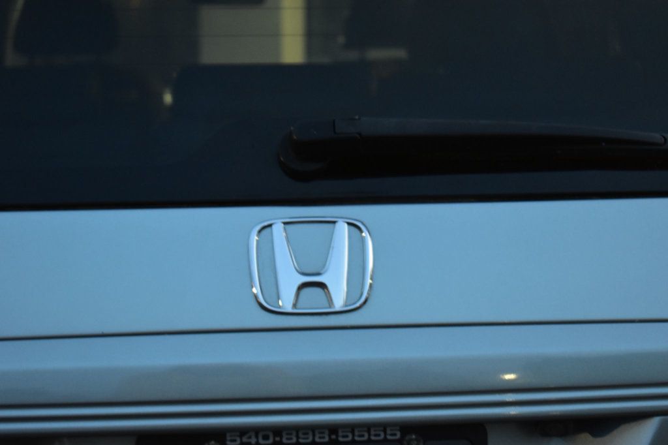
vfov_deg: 18.2
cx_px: 334
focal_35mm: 75
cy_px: 222
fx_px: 1391
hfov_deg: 27.0
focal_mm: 50
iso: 1600
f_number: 5.6
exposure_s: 1/15
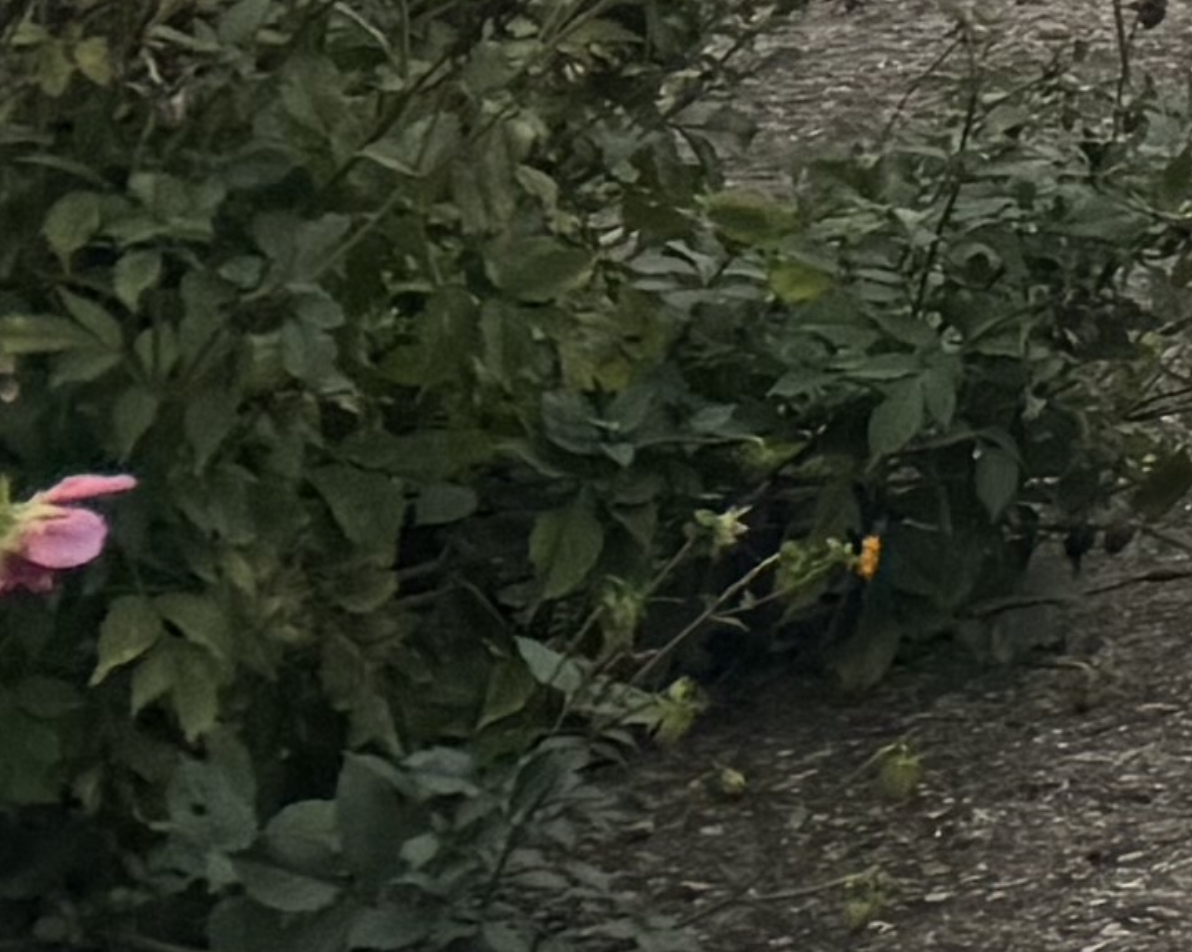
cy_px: -2536
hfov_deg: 7.6
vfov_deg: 6.8
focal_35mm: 187
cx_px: 4533
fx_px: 6594
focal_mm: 6.76
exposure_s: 1/3247
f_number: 1.78
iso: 80
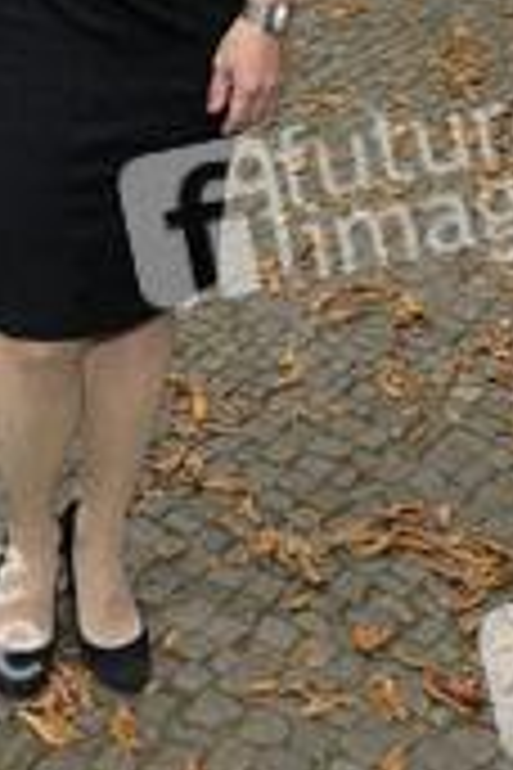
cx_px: -58
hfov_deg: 18.7
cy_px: -23
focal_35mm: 70
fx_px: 1496
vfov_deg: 27.0
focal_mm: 30
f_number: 4.5
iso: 500
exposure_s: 1/200
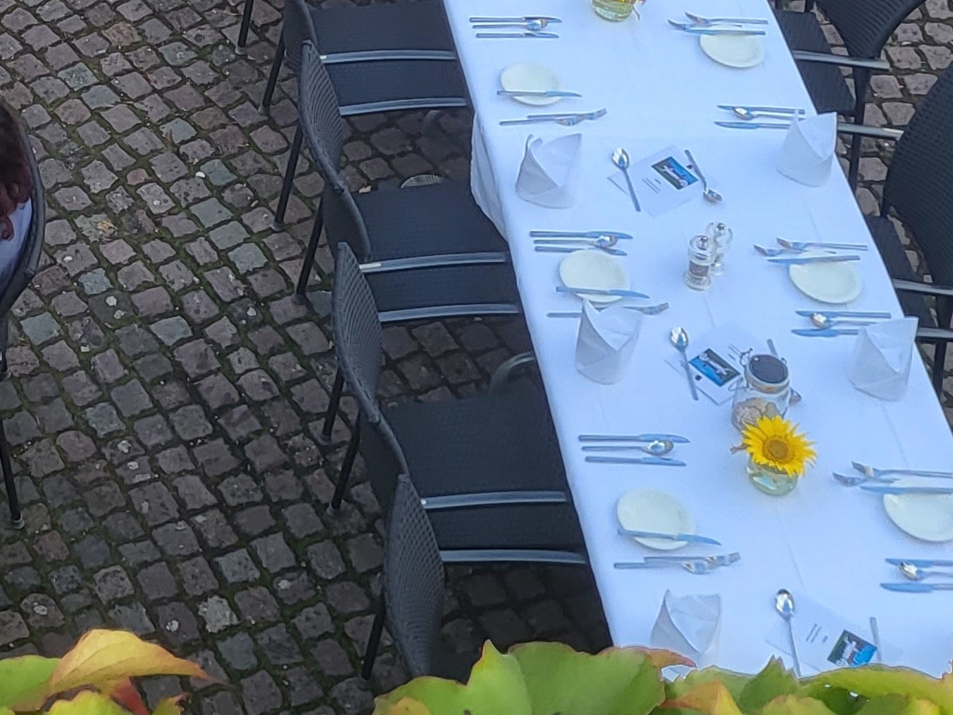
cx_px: -186
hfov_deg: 19.6
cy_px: -380
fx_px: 2588
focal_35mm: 94
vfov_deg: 14.6
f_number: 1.8
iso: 40
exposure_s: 1/273
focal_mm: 5.4
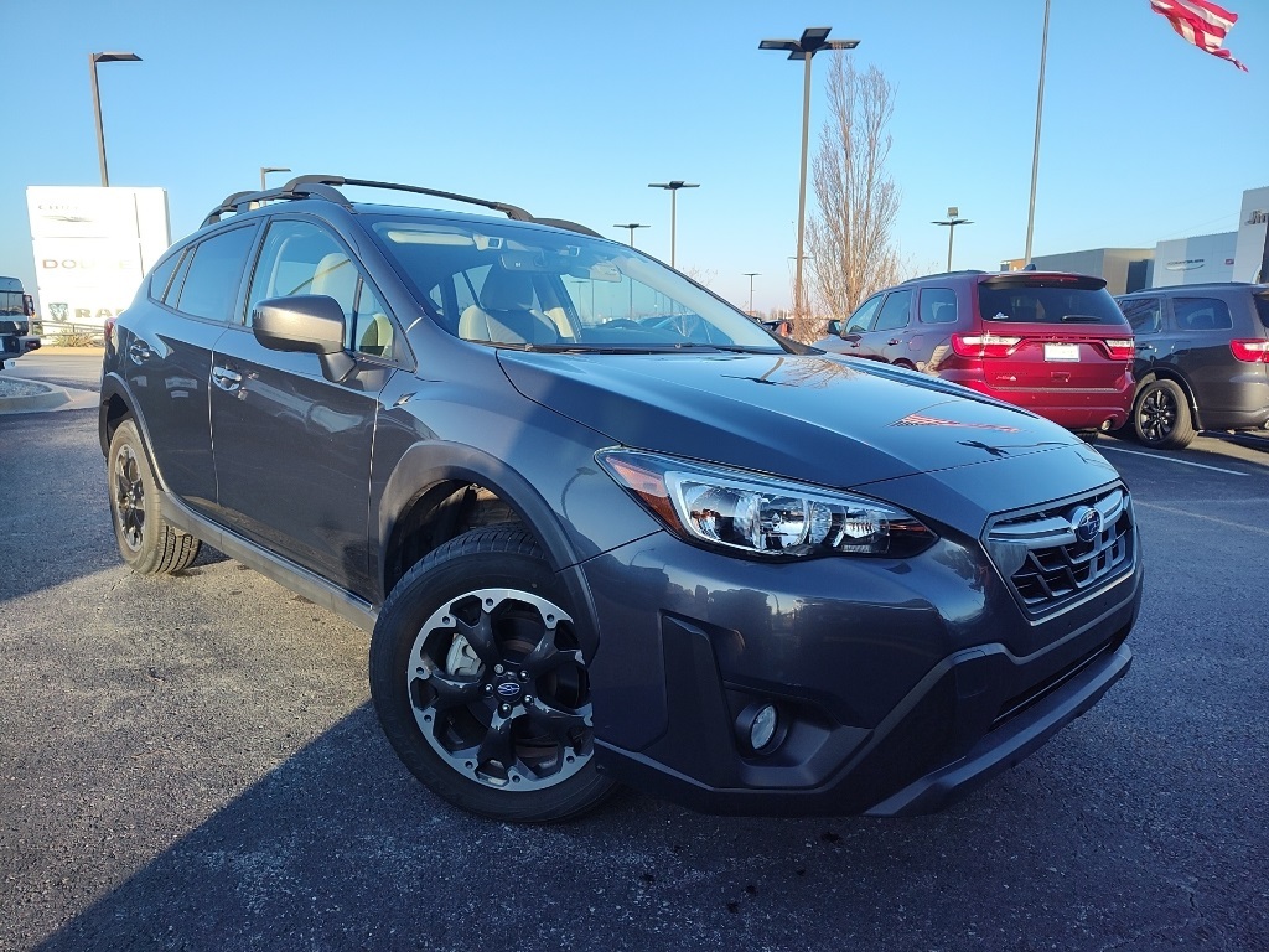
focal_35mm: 23
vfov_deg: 58.9
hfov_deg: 73.9
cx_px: 634
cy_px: 476
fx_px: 843
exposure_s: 1/1115
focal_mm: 5.56
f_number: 1.8
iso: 100
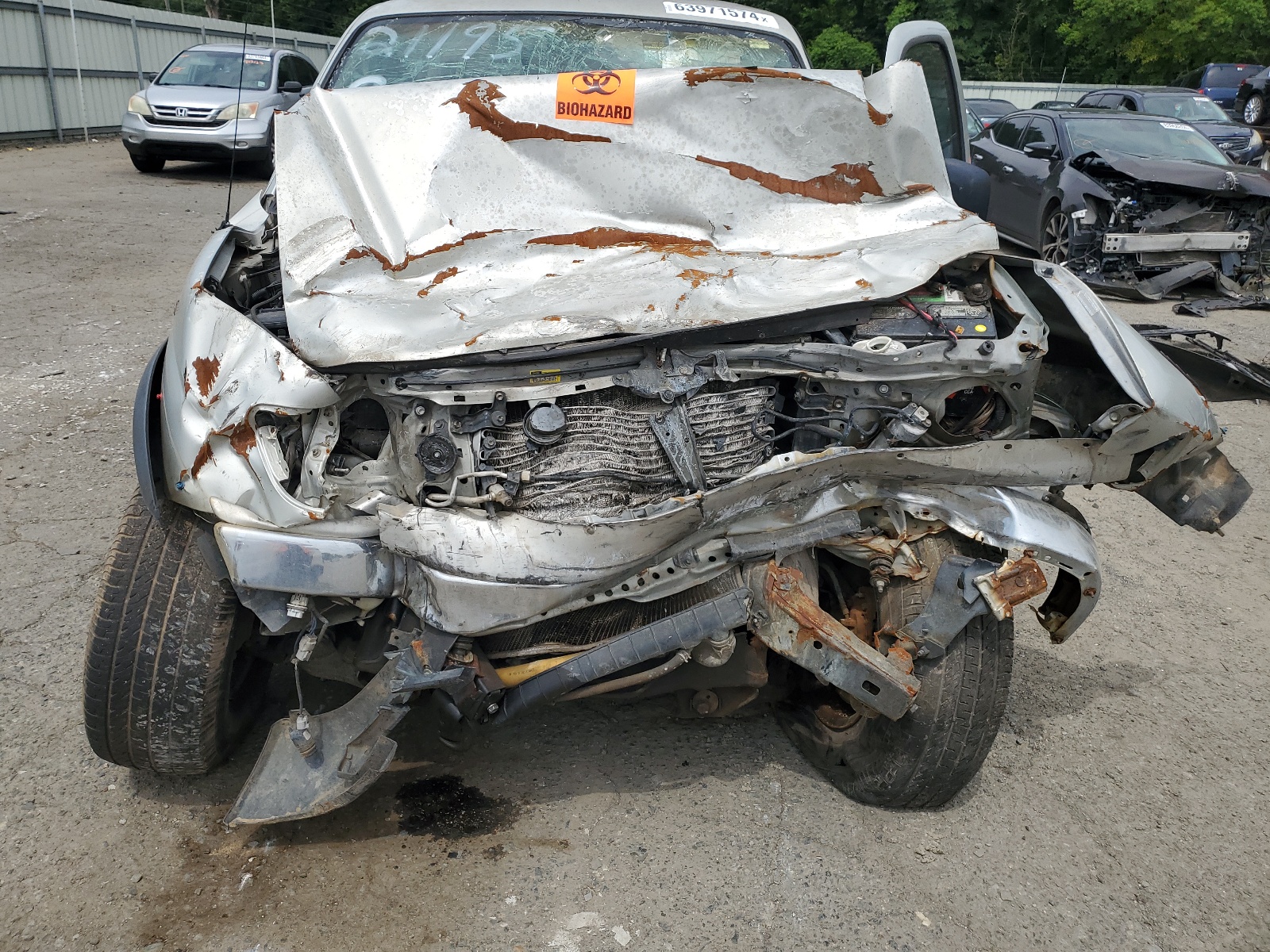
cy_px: 476
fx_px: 954
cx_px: 635
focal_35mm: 26
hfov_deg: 67.3
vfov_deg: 53.1
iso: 50
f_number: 1.5
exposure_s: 1/5000
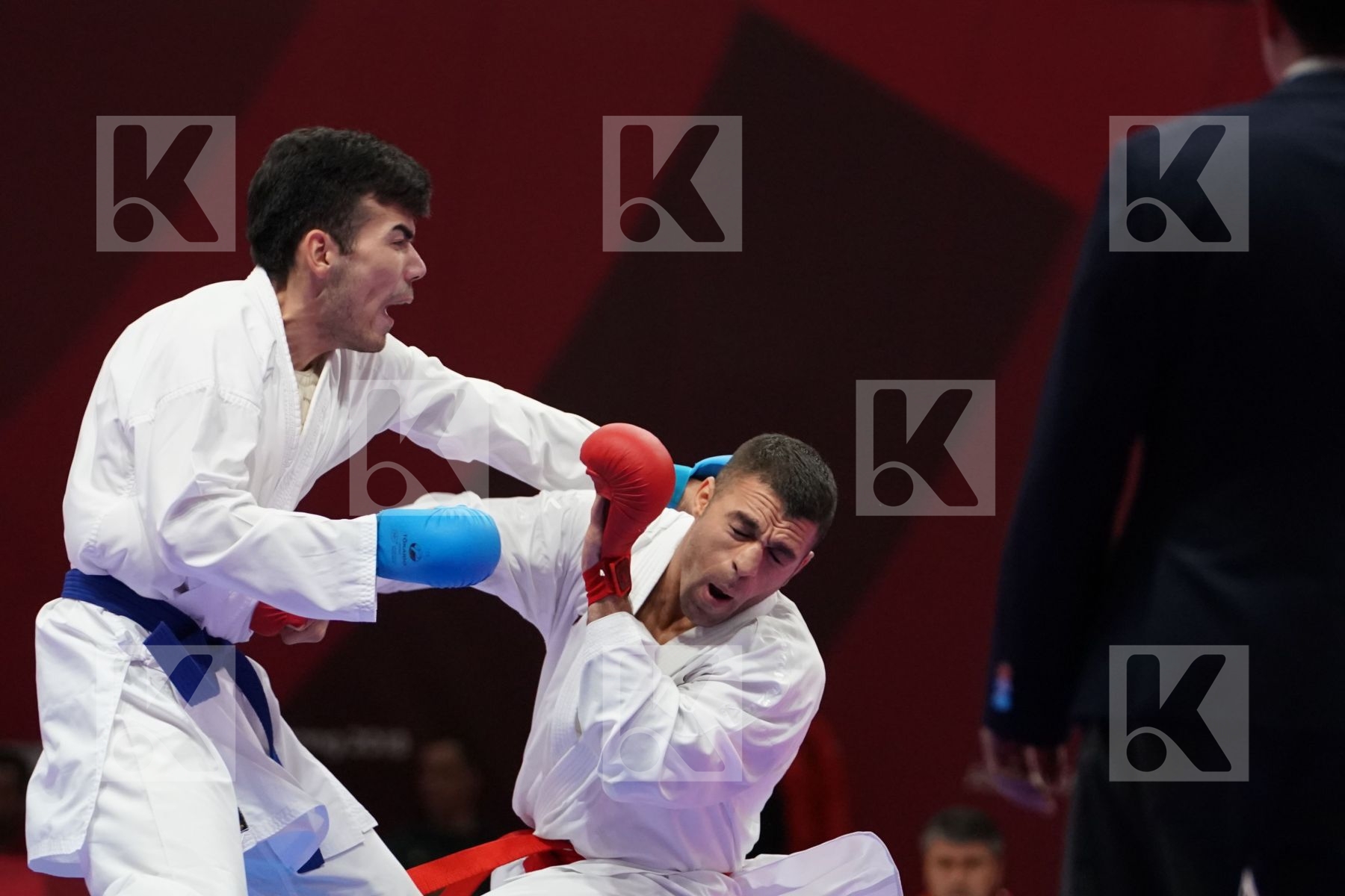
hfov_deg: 6.9
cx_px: 672
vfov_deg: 4.6
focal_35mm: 300
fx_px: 11207
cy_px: 448
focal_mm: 200
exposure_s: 1/1000
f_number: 4
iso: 4000
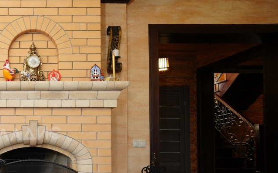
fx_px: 242
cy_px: 134
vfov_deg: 38.2
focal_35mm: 32
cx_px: 10
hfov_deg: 50.3
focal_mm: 16
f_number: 3.2
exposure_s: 1/160
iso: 800
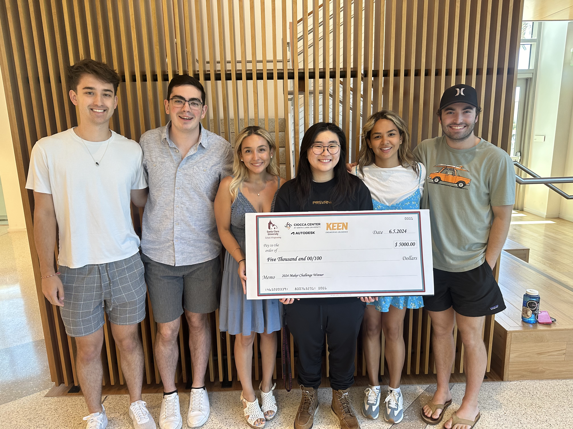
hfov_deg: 71.6
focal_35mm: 24
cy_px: 214
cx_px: 286
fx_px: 397
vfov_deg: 56.8
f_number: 1.78
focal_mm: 6.86
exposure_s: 1/120
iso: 160
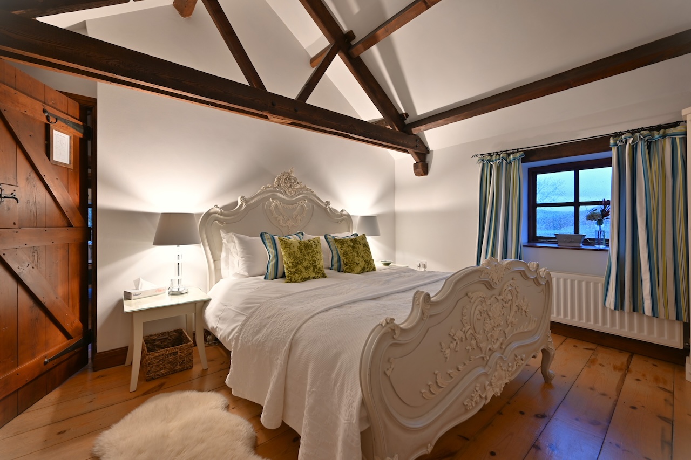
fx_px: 269
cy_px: 230
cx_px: 346
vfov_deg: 81.2
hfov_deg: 104.3
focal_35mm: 14
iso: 100
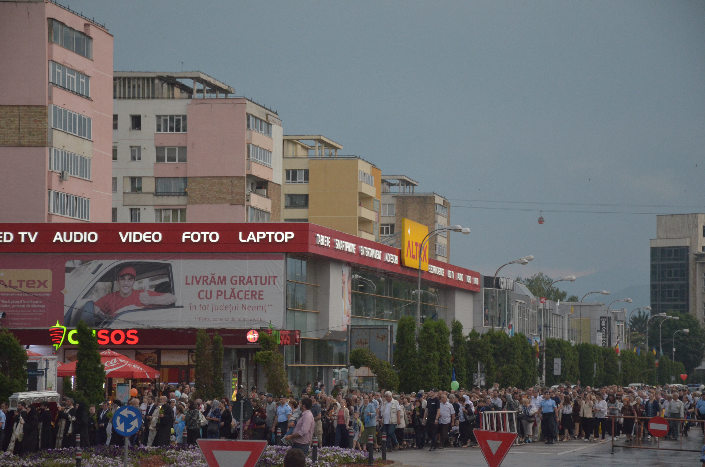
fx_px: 2052
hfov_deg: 19.5
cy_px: 234
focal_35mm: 105
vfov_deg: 13.0
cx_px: 352
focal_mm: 70
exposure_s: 1/320
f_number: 5
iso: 1600
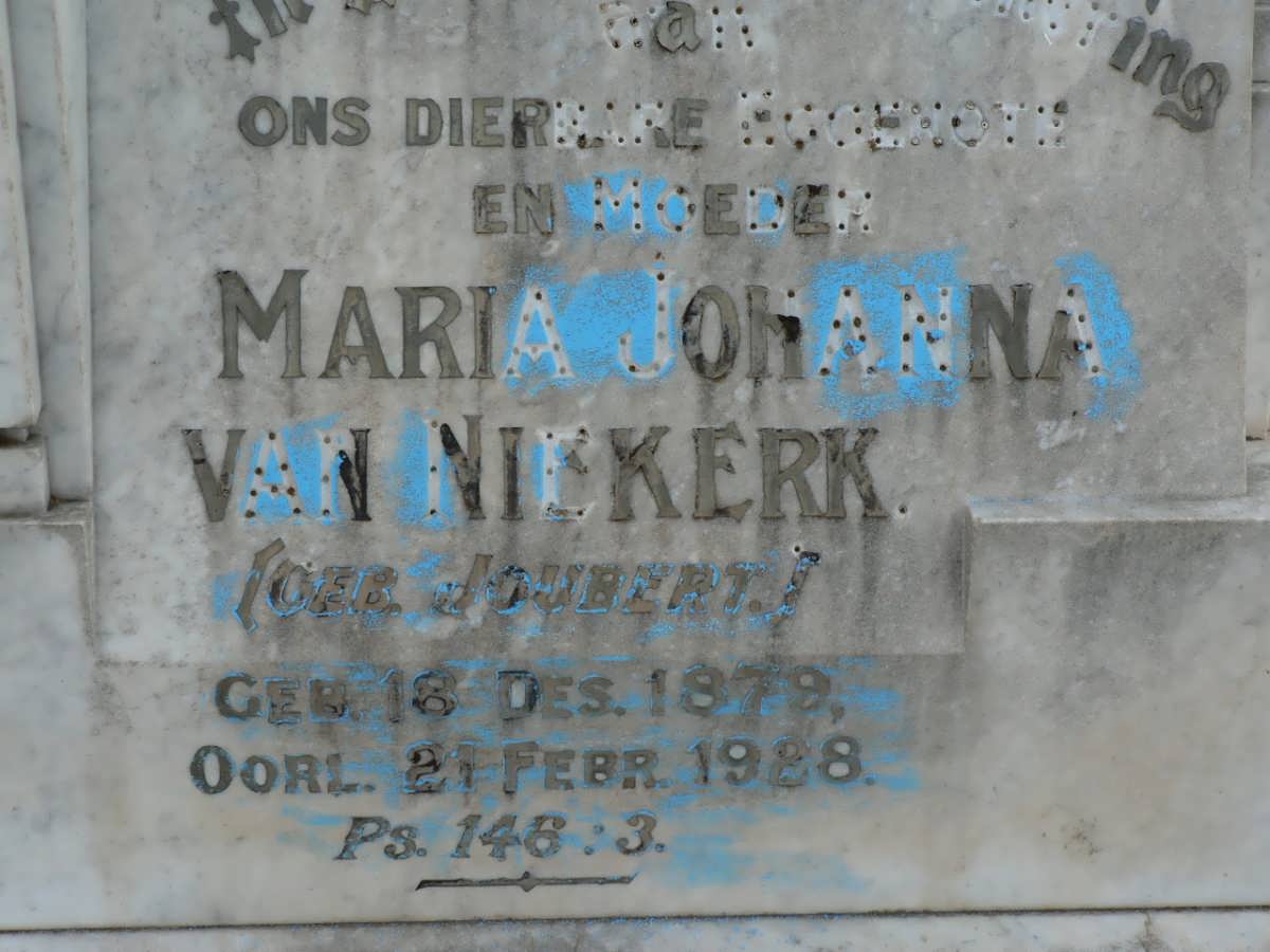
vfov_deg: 22.9
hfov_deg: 30.3
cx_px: 635
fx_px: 2348
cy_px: 476
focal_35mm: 64
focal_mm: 10.7
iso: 100
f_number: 4
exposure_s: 1/400
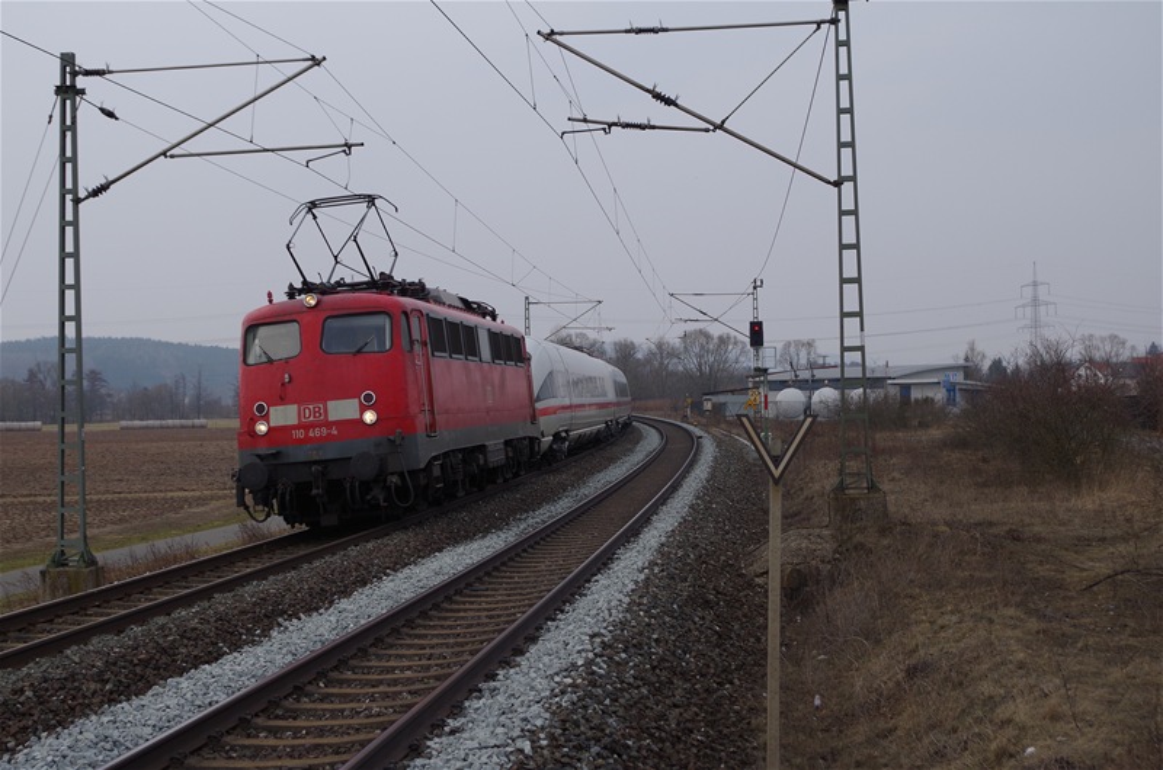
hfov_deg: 40.4
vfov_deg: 27.4
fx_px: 1580
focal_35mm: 49
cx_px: 582
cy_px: 385
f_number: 5.6
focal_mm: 32.5
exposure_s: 1/1000
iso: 200
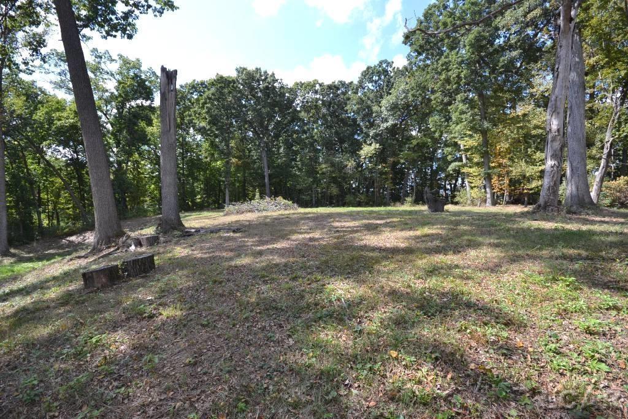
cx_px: 314
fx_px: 262
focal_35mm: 15
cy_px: 210
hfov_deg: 100.4
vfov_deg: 77.3
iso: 100
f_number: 5.6
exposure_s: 1/125
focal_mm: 10
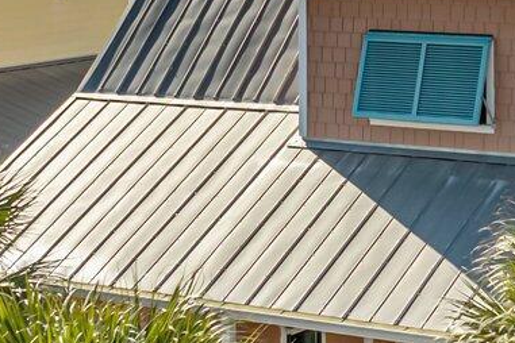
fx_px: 1917
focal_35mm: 134
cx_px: 392
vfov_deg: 10.2
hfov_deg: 15.2
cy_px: 326
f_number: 2.8
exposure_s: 1/3200
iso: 210
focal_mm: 12.29
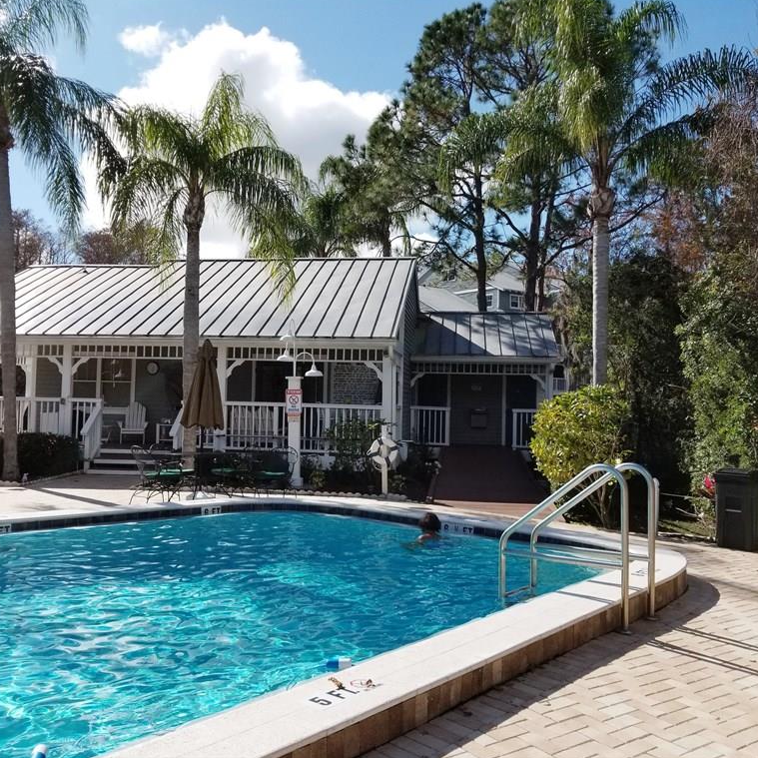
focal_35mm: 31
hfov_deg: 52.5
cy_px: 377
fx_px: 768
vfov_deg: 52.5
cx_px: 368
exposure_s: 1/3920
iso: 50
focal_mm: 4.25
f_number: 1.7
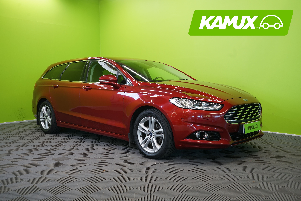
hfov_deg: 55.8
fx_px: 284
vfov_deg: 38.9
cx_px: 150
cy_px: 100
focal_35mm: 34
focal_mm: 34
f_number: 6.3
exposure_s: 1/30
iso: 500
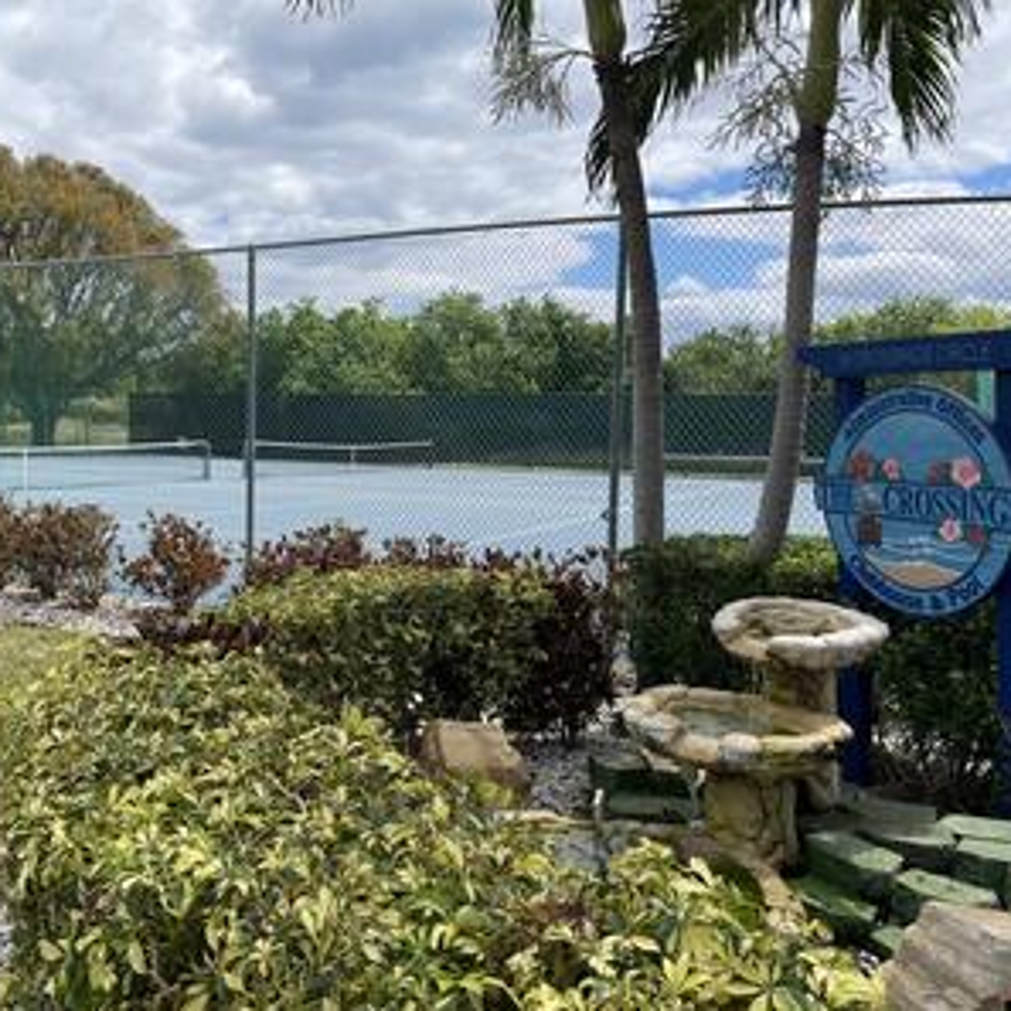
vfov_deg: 52.5
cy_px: 507
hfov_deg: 51.8
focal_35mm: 31
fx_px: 1024
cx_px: 364
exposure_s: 1/4000
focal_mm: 4.2
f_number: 1.6
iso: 32
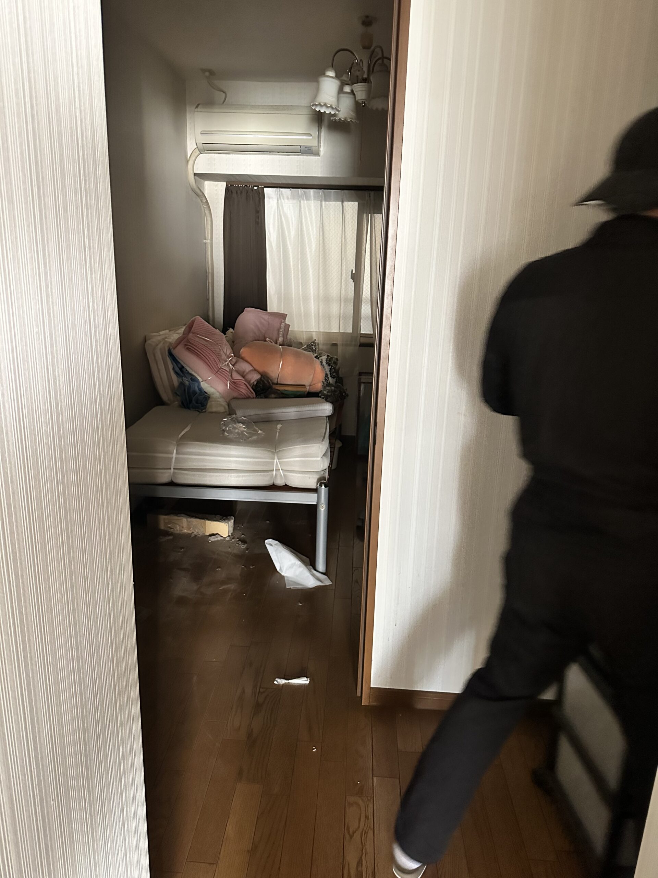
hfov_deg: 56.8
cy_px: 439
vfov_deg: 71.6
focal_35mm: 24
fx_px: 608
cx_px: 329
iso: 1000
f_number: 1.78
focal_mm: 6.86
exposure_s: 1/40
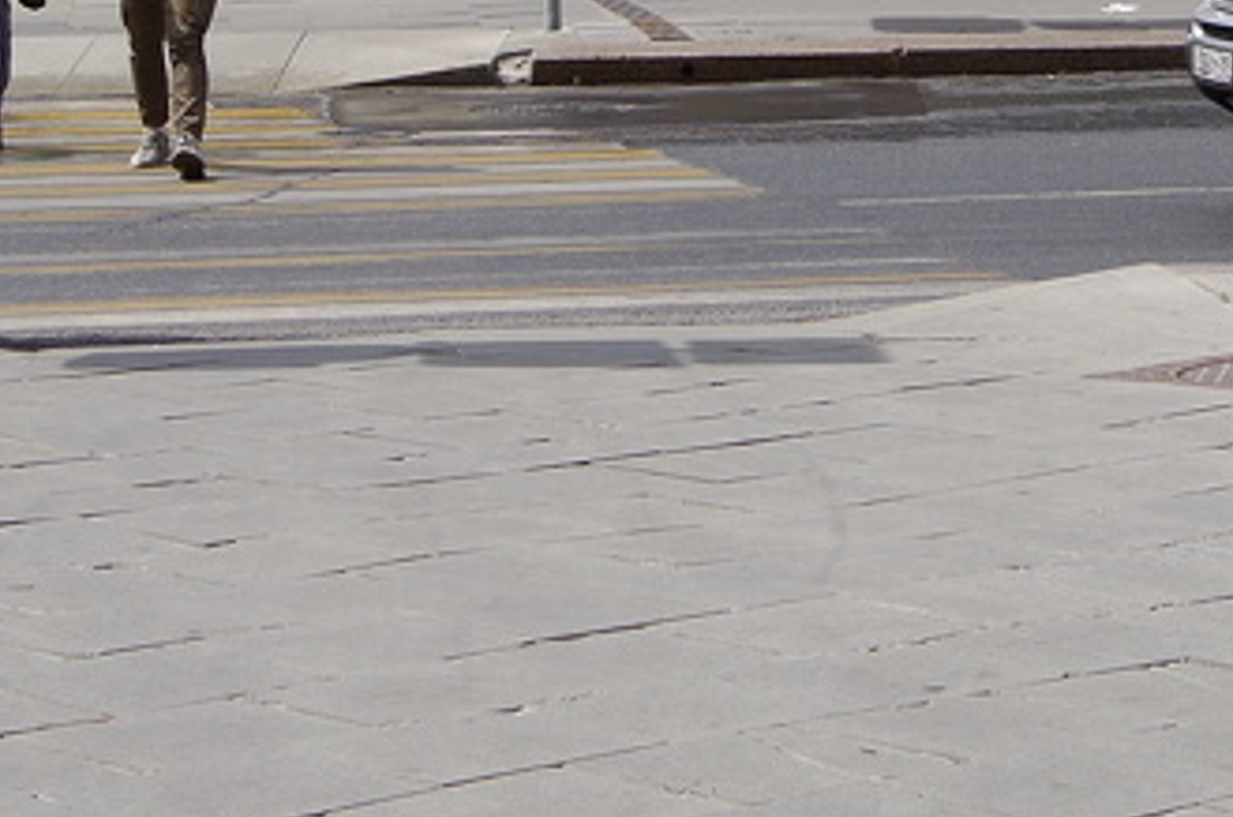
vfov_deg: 8.7
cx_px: 963
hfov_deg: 13.4
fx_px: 5230
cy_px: -455
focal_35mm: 153
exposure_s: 1/250
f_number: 8
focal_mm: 24
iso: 100
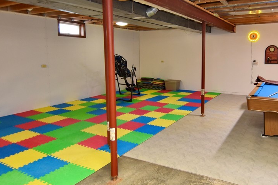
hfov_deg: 66.7
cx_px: 167
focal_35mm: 27
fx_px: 209
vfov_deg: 47.7
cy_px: 74
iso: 800
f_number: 4
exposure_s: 1/60
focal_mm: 12
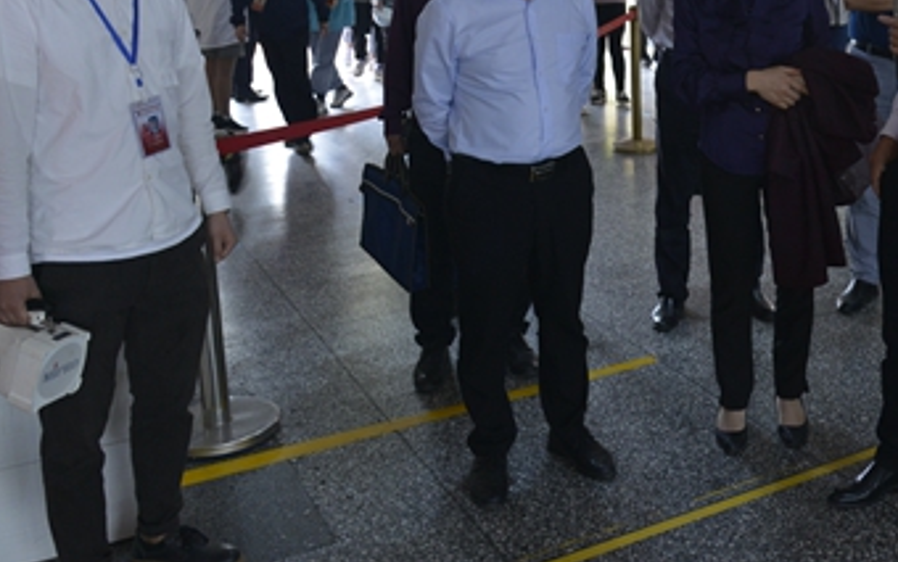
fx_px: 1127
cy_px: 62
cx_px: 718
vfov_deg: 27.1
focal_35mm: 46
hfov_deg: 41.6
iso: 1250
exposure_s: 1/100
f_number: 5
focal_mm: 24
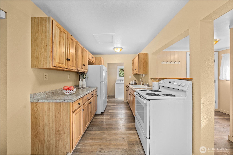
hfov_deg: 112.6
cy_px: 78
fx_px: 78
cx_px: 116
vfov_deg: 90.0
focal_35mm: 12
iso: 1000
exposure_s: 1/15
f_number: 6.7
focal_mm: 12
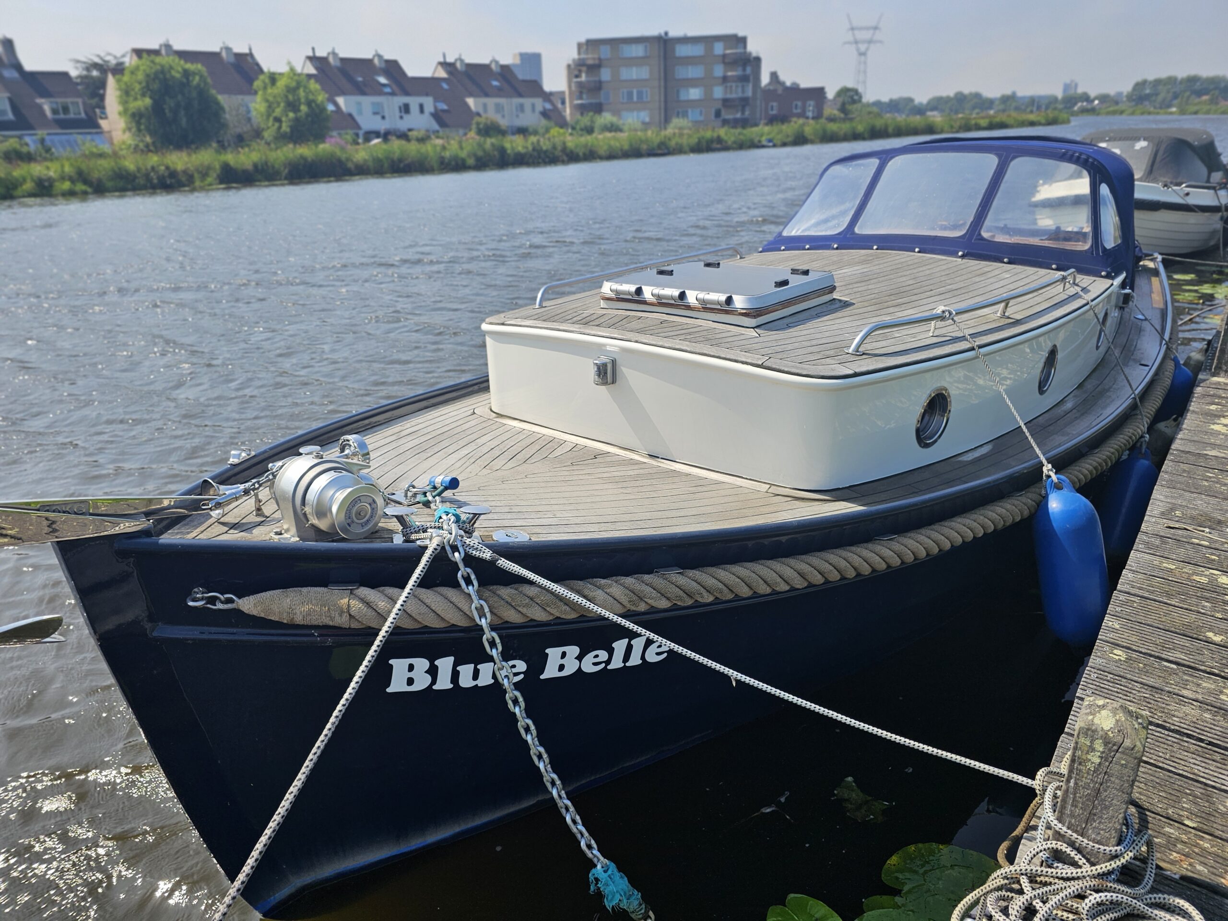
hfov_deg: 73.9
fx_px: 816
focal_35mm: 23
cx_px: 614
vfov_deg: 58.9
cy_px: 460
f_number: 1.7
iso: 10
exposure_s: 1/728
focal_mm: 6.3
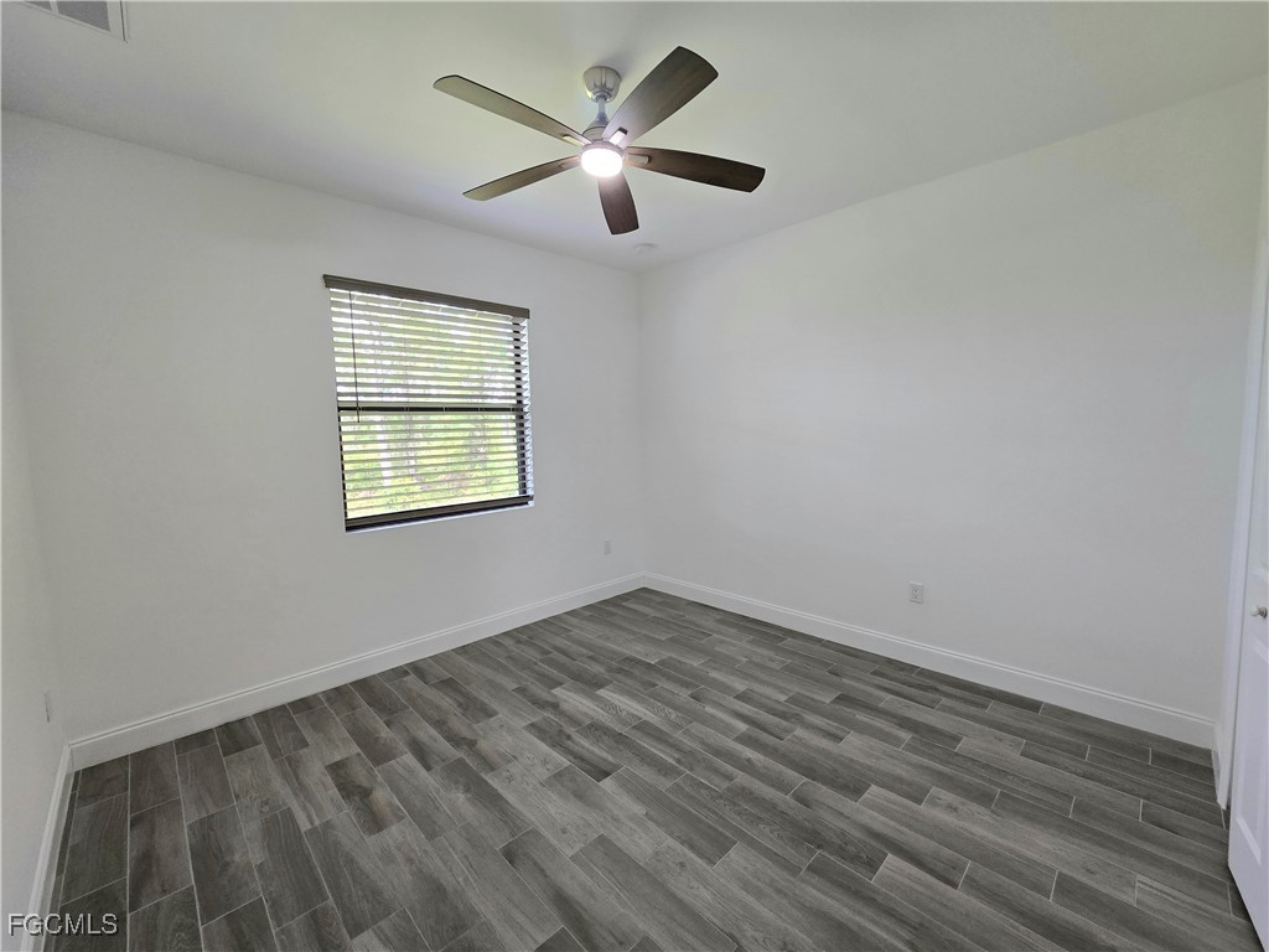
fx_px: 477
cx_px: 634
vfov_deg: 89.9
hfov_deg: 106.2
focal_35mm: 13
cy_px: 476
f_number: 2.2
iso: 80
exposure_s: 1/60.2
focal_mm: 2.2
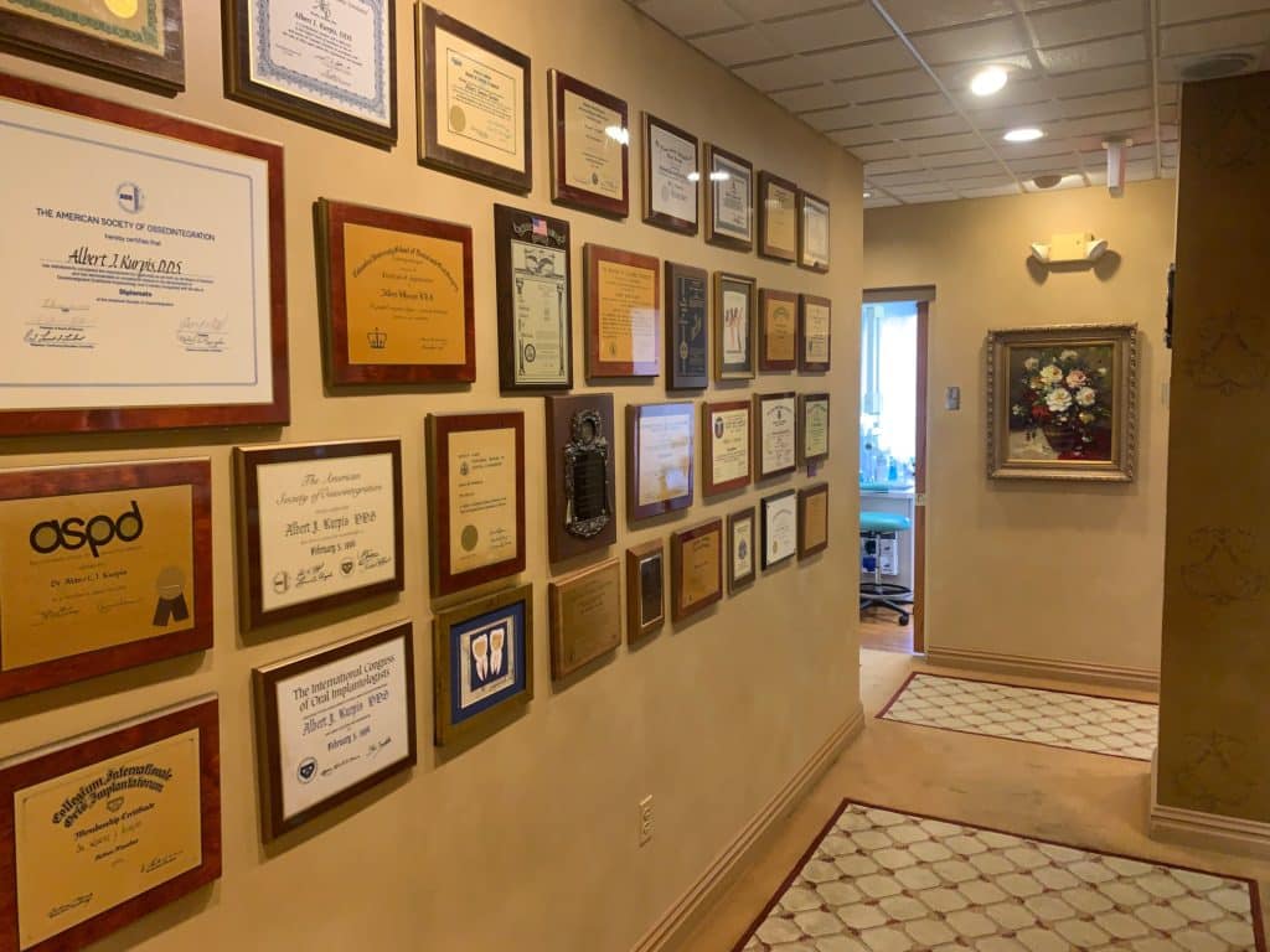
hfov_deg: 67.3
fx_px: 954
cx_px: 635
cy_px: 476
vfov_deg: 53.1
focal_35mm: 26
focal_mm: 4.25
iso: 160
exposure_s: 1/60
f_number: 1.8
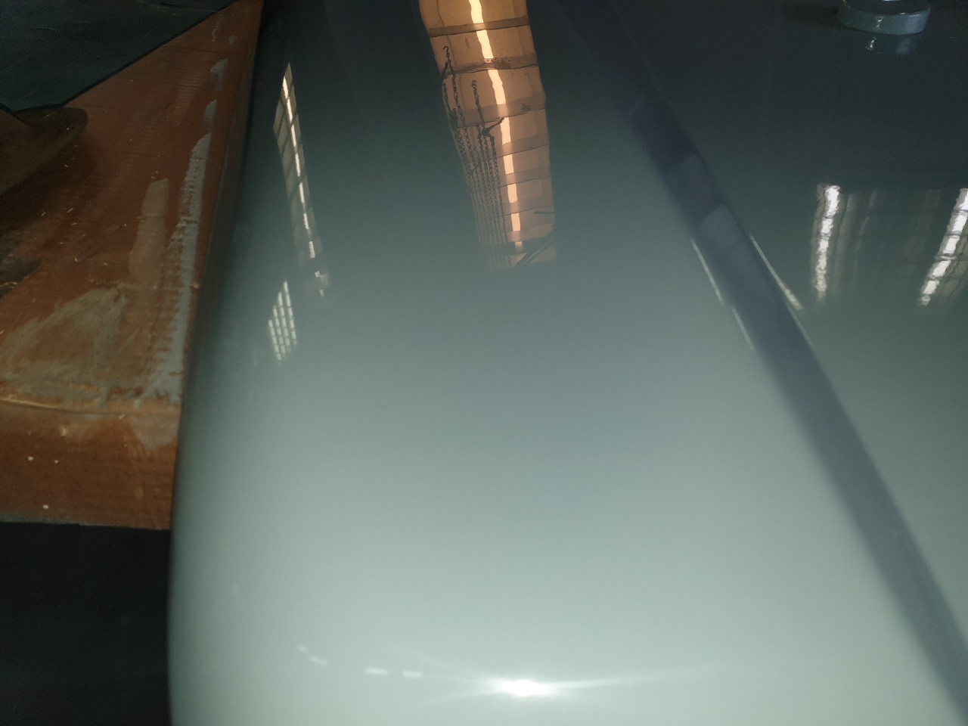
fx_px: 727
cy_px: 363
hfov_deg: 67.3
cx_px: 484
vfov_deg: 53.1
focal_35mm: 26
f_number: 2.4
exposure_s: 1/237
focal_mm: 4.3
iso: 50
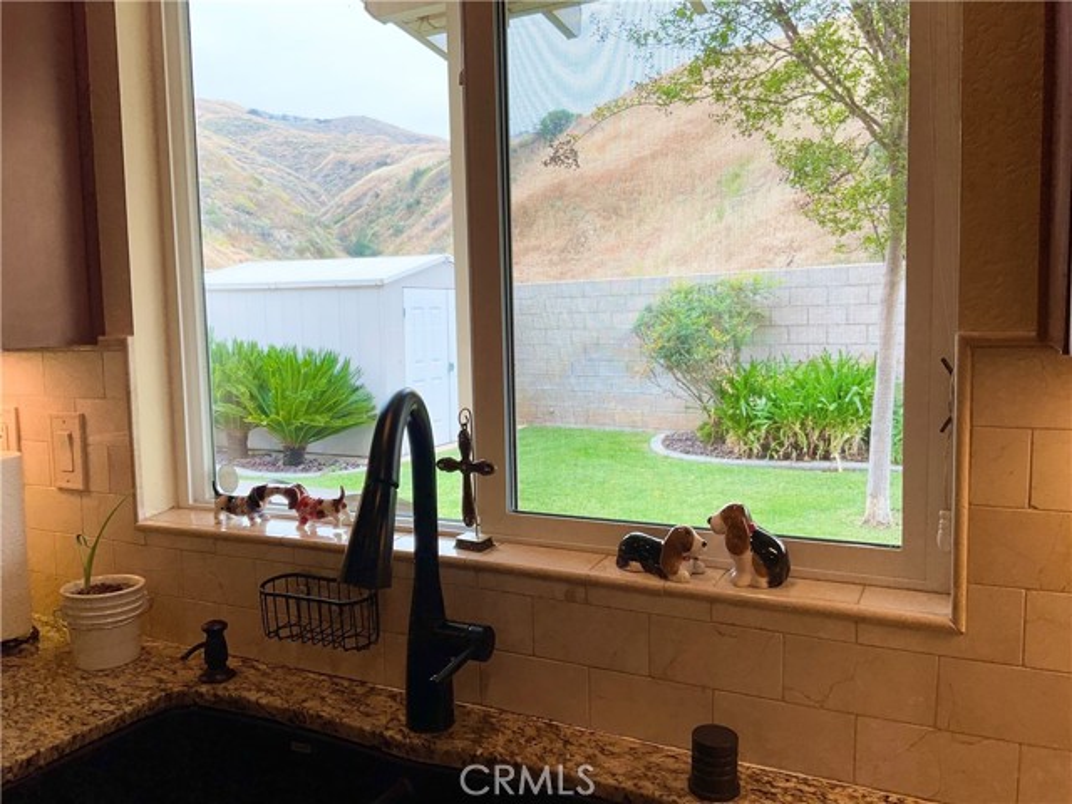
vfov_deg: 48.2
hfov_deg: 61.7
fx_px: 898
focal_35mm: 29
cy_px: 402
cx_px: 536
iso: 16
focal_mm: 3
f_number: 1.8
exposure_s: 1/141
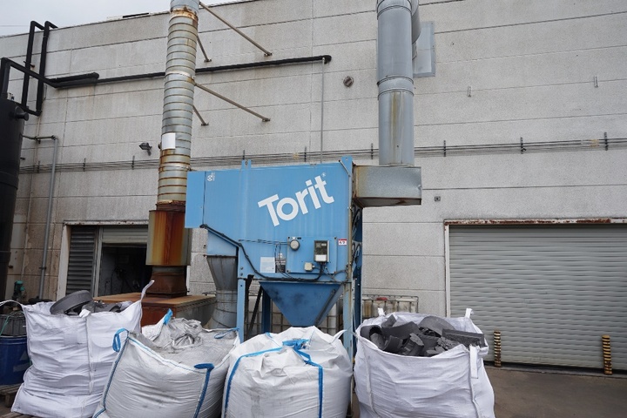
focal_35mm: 24
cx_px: 314
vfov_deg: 53.1
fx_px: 418
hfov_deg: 73.7
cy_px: 209
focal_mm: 16
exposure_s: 1/160
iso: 100
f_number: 8
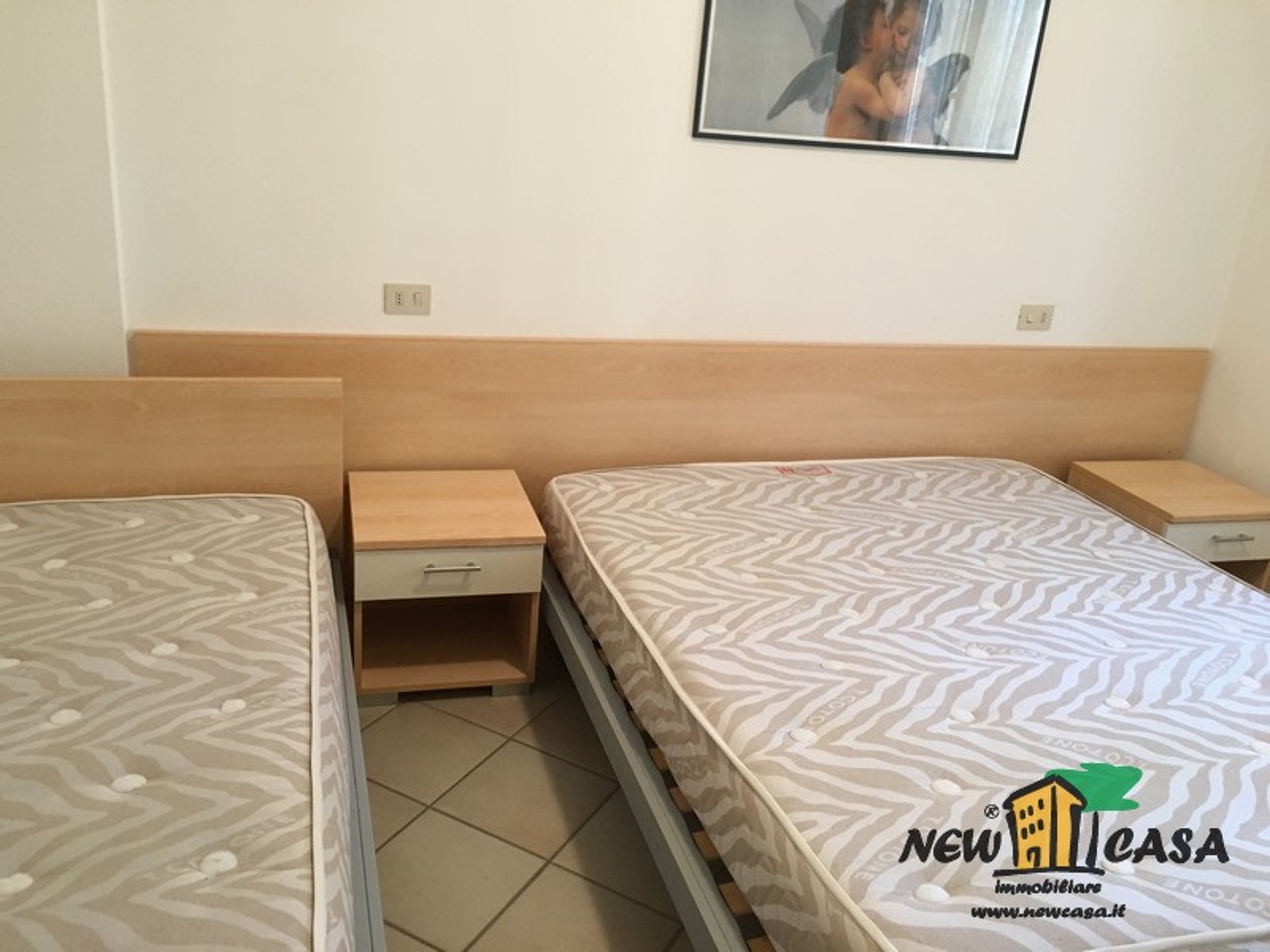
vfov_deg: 48.2
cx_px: 635
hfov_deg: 61.7
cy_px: 476
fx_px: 1064
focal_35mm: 29
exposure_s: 1/33
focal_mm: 4.15
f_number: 2.2
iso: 160
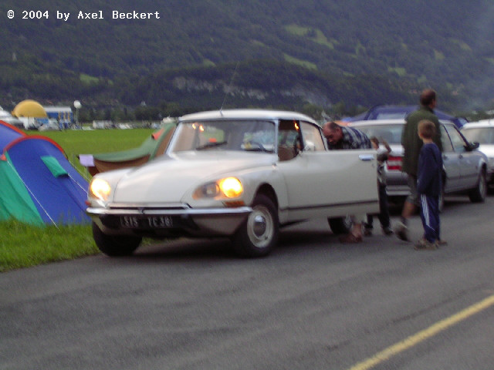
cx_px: 247
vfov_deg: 15.9
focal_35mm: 93
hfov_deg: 21.1
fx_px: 1327
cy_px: 185
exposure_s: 1/18.4
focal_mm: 14.6
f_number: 4.5
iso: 100
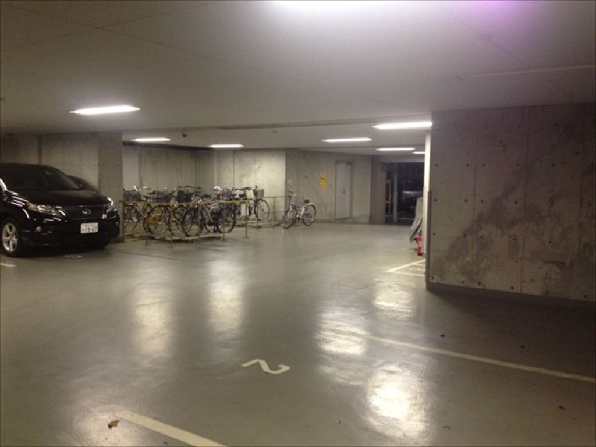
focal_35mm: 35
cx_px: 298
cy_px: 224
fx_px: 603
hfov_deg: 52.6
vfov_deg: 40.7
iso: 200
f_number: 2.4
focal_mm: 4.28
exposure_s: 1/20
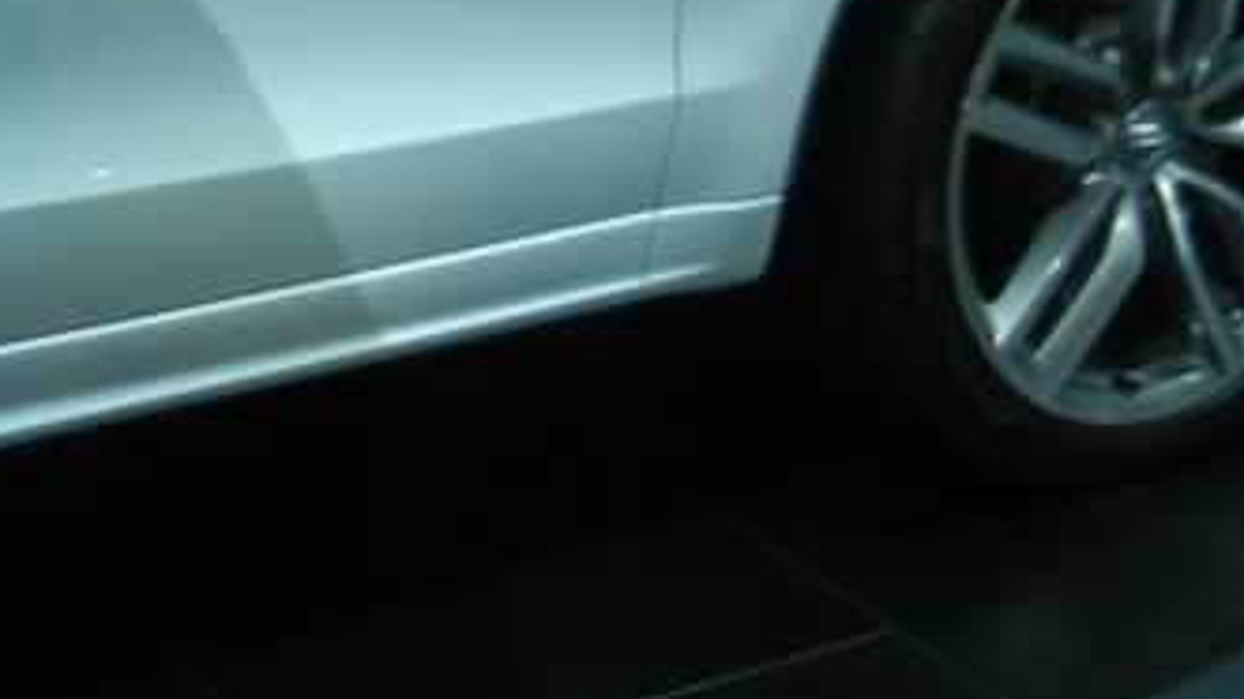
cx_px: 38
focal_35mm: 101
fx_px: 3331
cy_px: -177
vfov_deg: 11.7
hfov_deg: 20.6
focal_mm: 5.4
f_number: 3.5
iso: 175
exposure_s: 1/52.3
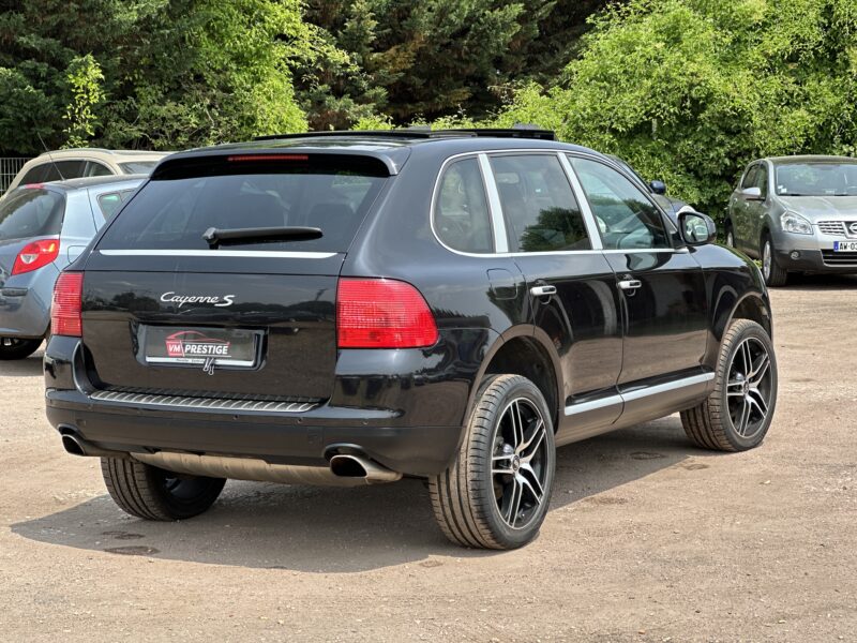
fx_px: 1906
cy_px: 322
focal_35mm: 77
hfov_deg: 25.3
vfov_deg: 19.1
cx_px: 428
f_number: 2.8
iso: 25
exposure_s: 1/256
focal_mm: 9
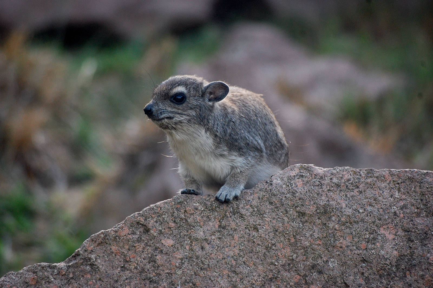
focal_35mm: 300
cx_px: 216
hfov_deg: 6.9
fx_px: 3605
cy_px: 144
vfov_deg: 4.6
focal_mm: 200
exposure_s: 1/250
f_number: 5.6
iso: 800
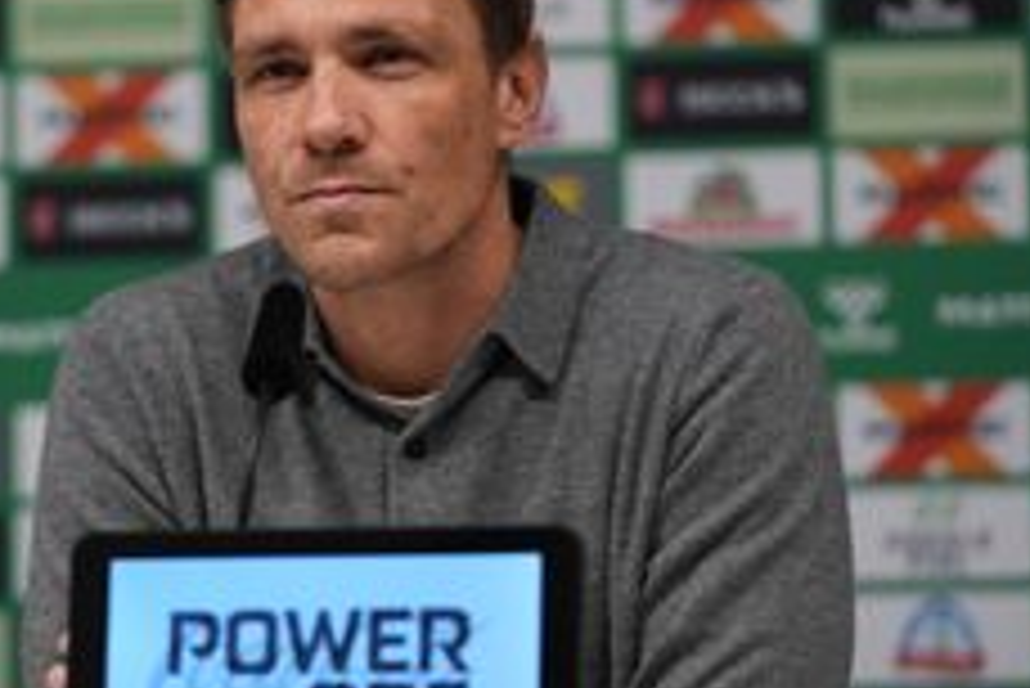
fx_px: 6699
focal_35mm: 234
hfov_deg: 8.8
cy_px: 389
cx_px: 342
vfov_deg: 5.9
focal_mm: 134
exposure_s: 1/160
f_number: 2.8
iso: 320
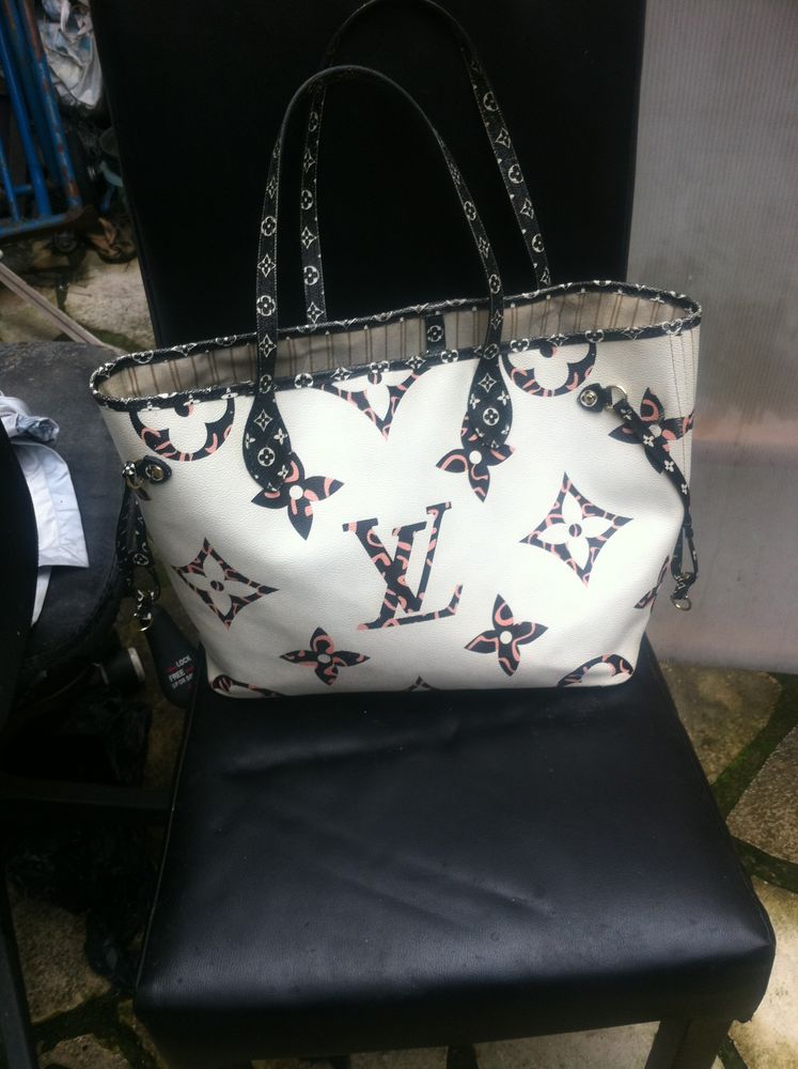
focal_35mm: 35
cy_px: 534
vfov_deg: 52.7
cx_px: 399
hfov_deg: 40.6
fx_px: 1079
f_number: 2.8
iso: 80
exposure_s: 1/30
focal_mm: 3.85
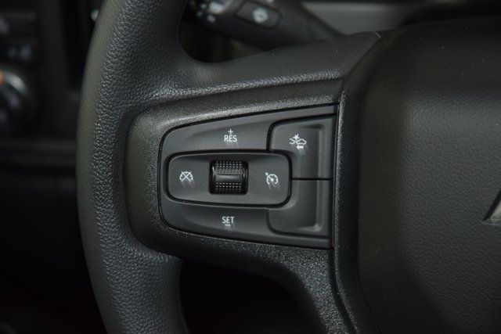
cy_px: 167
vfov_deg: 13.0
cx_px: 250
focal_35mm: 105
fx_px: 1461
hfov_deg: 19.5
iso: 1000
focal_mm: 70
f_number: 4.5
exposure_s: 1/20
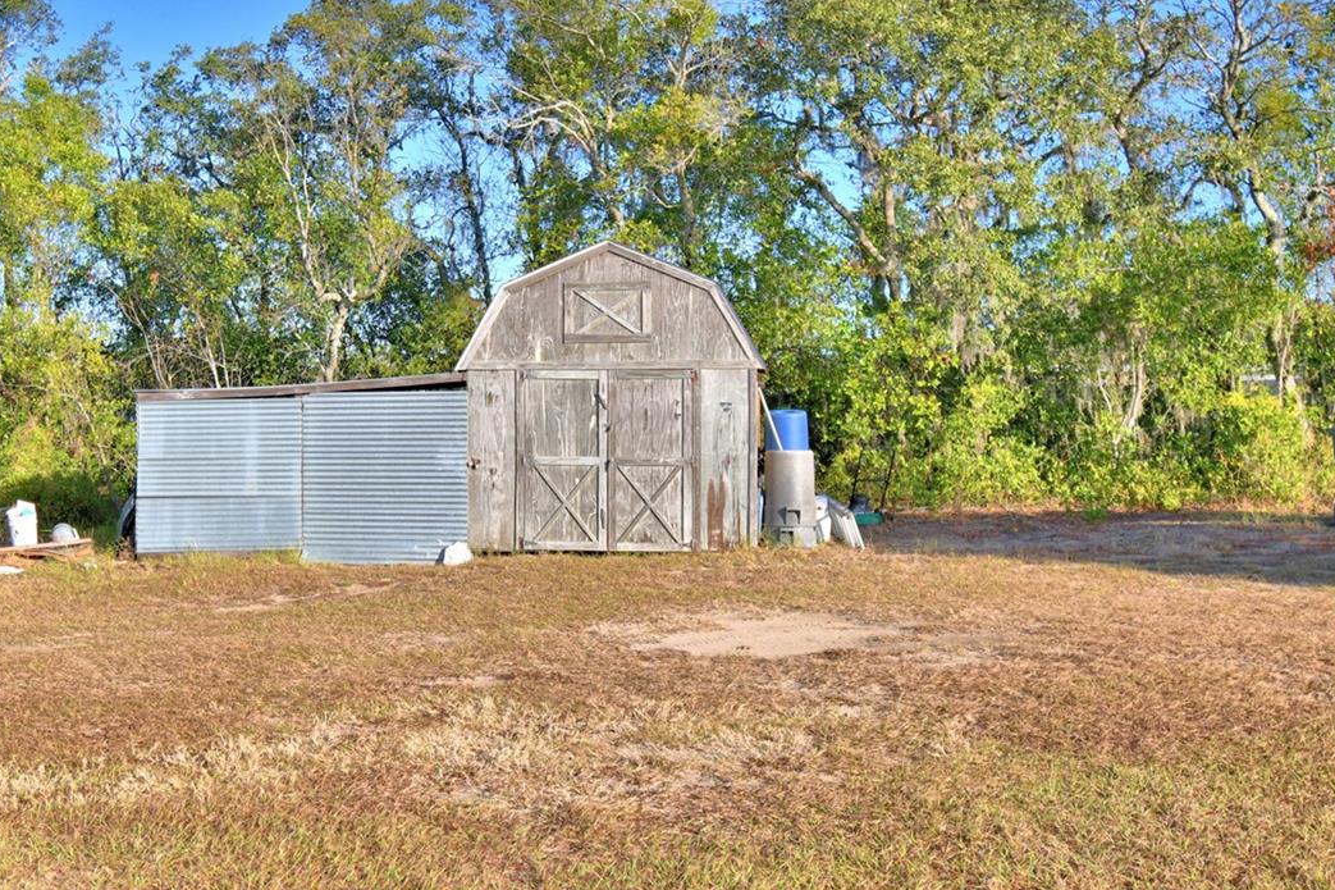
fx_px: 1705
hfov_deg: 42.5
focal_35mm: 46
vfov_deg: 29.2
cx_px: 507
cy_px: 375
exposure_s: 1/500
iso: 100
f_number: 5.6
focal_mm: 20
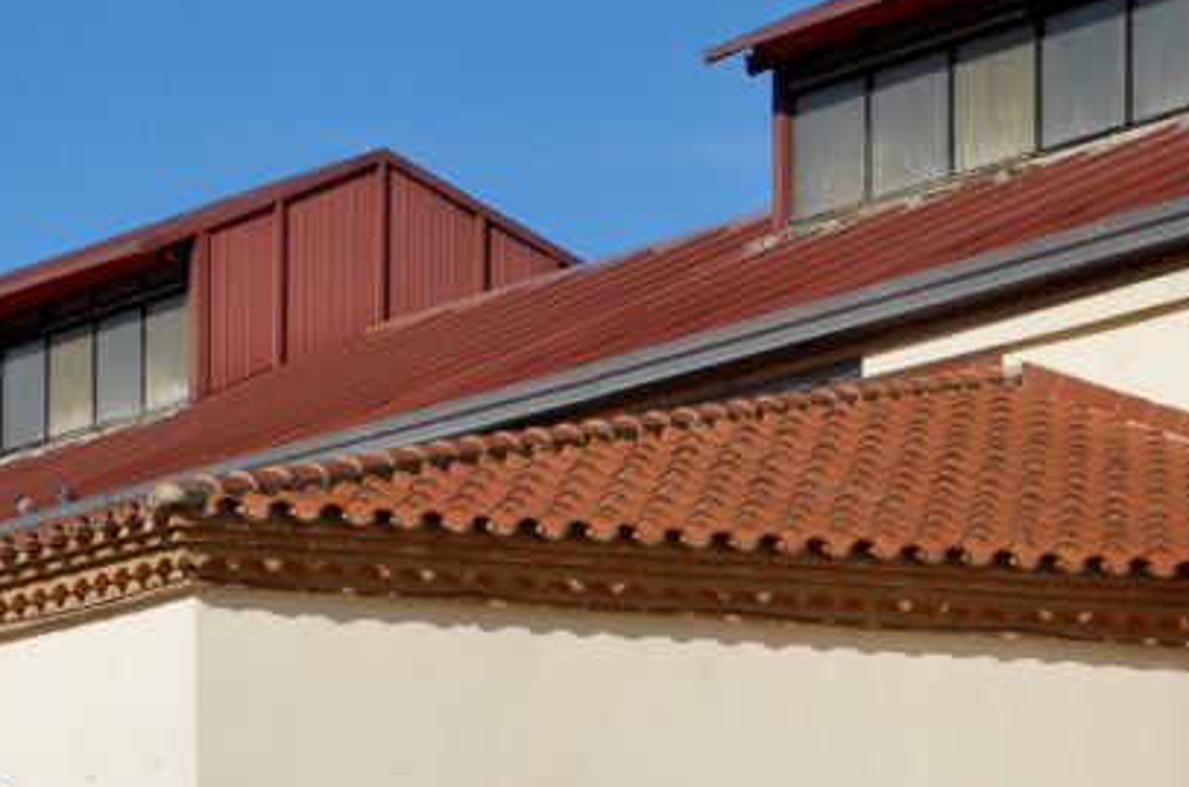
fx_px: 6865
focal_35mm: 208
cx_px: -126
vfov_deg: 6.5
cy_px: 787
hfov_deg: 9.8
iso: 500
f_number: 13
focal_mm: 55
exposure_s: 1/640
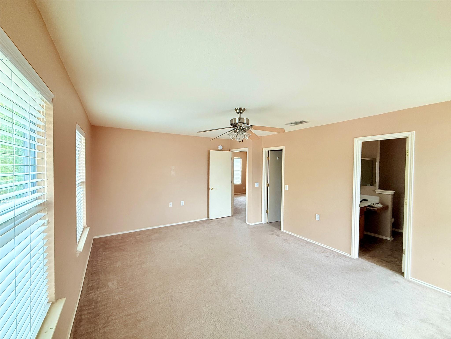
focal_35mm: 14
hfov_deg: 102.1
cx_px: 226
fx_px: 182
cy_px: 170
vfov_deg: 85.7
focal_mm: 2.22
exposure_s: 1/68
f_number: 2.2
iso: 320
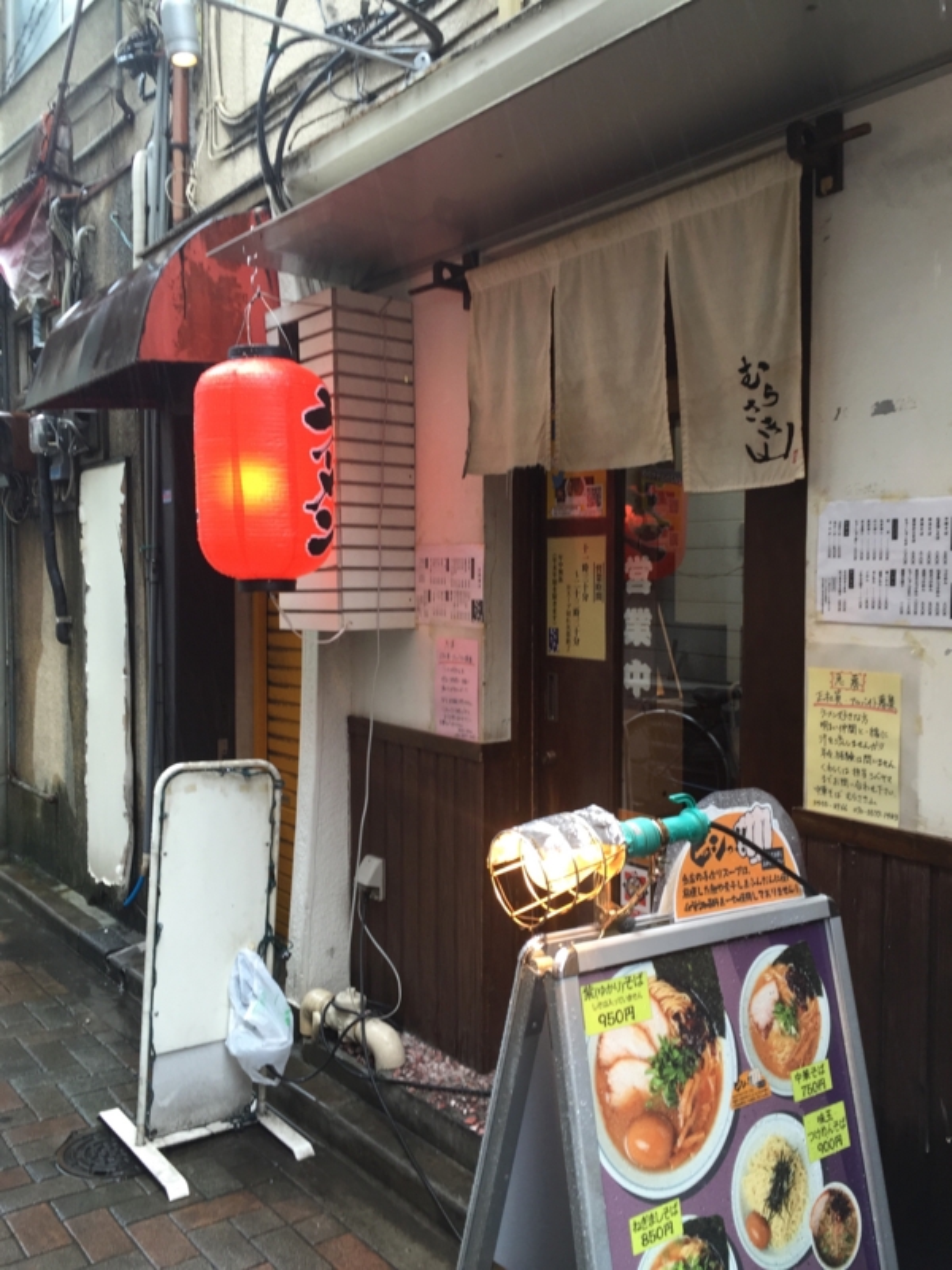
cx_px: 476
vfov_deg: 61.7
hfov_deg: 48.2
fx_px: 1063
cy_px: 635
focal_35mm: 29
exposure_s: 1/60
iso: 32
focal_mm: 4.15
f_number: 2.2
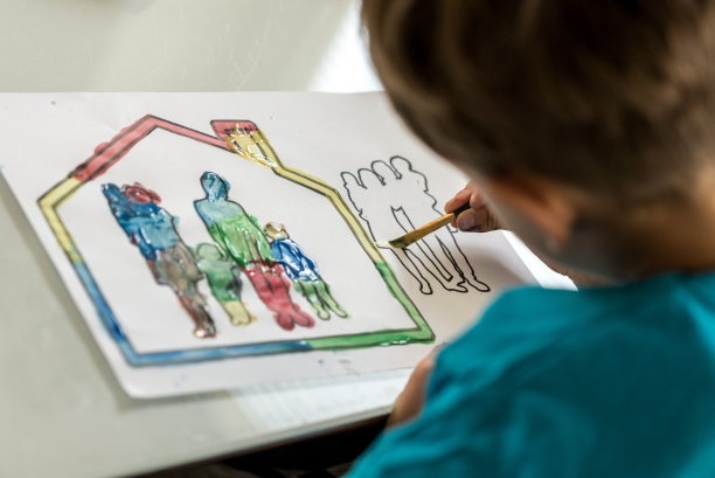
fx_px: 2087
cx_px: 358
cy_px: 239
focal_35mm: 105
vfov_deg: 13.1
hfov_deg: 19.4
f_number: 4
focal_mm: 105
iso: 400
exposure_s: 1/160
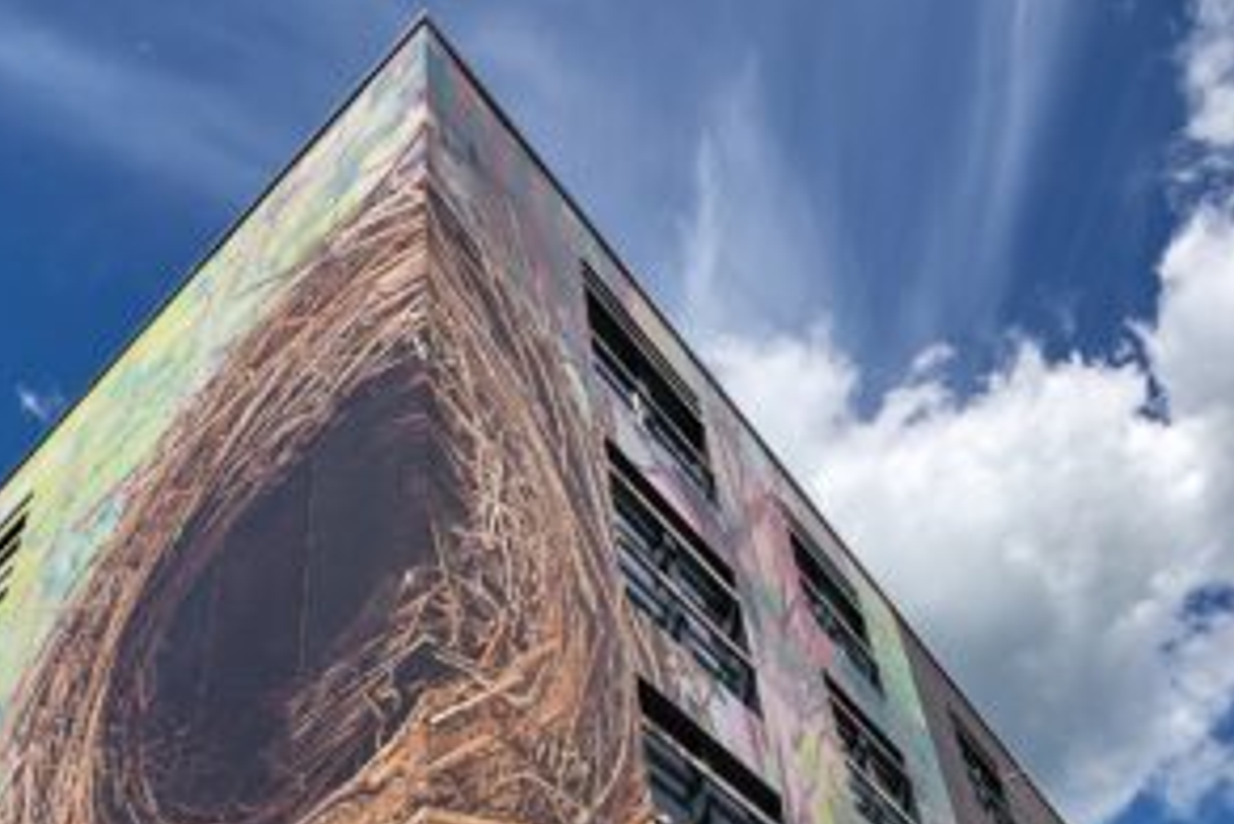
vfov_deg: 51.5
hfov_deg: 74.1
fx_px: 789
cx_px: 427
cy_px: 668
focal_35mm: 23
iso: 200
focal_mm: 14
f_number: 9
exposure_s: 1/1000
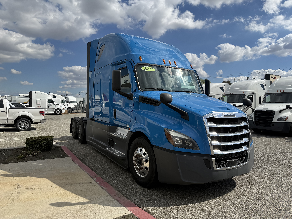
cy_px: 110
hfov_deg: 71.6
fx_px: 202
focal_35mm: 24
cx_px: 146
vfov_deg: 56.8
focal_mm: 6.76
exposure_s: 1/7353
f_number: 1.78
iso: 80
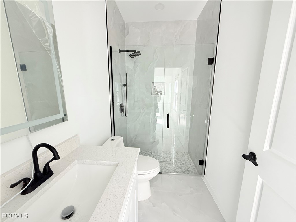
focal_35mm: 14
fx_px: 120
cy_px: 111
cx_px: 148
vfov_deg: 85.7
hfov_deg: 102.1
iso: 250
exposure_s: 1/99
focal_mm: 2.22
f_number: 2.2
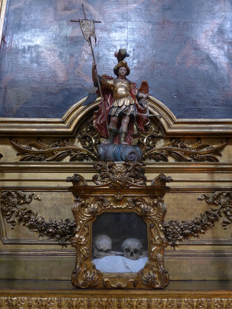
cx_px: 116
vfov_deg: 51.4
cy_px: 154
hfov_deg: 39.7
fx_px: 322
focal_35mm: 36
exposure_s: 1/5
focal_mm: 7.5
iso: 400
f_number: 2.4
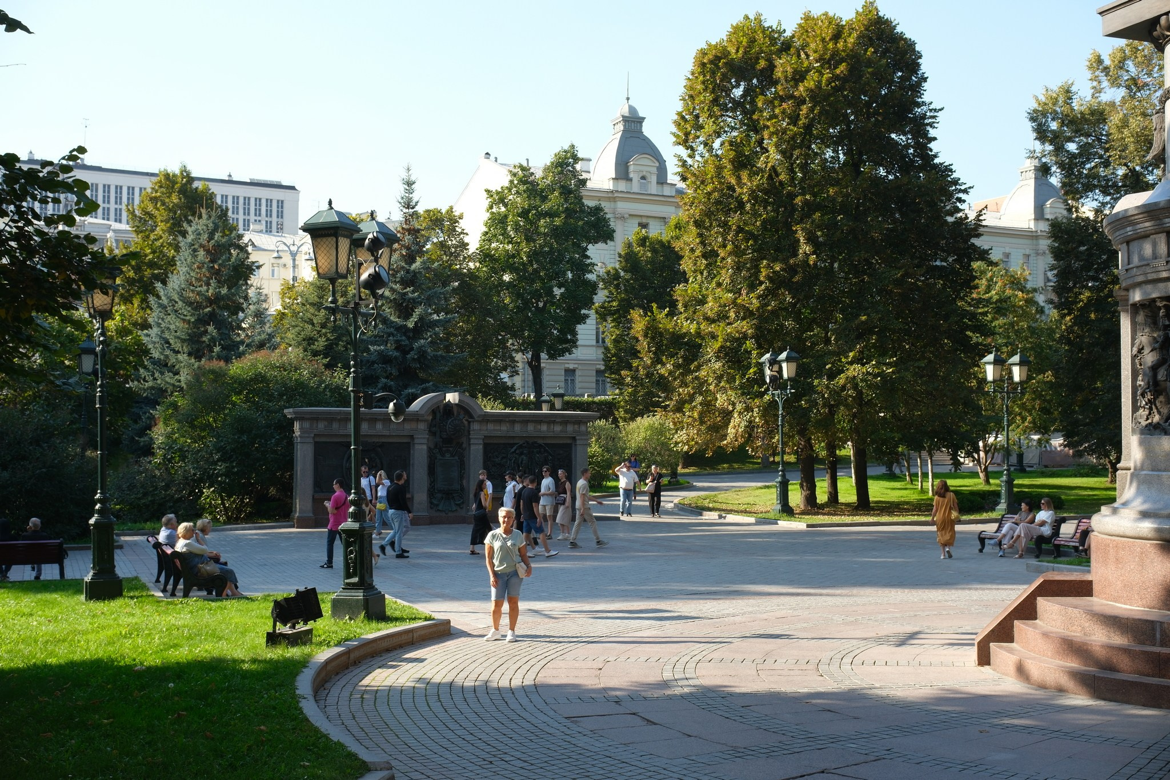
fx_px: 1332
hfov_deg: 47.4
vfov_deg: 32.6
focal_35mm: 41
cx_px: 585
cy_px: 390
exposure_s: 1/105
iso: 160
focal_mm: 27
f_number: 8
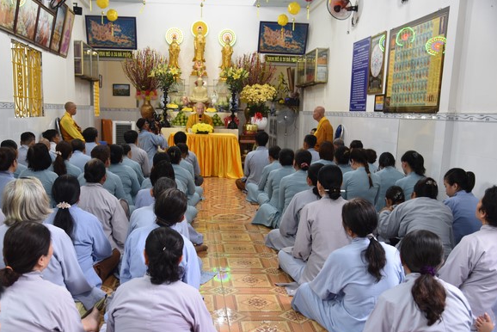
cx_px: 225
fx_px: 497
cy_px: 180
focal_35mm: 36
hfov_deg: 53.0
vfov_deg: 36.9
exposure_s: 1/60
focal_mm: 32
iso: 400
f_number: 4
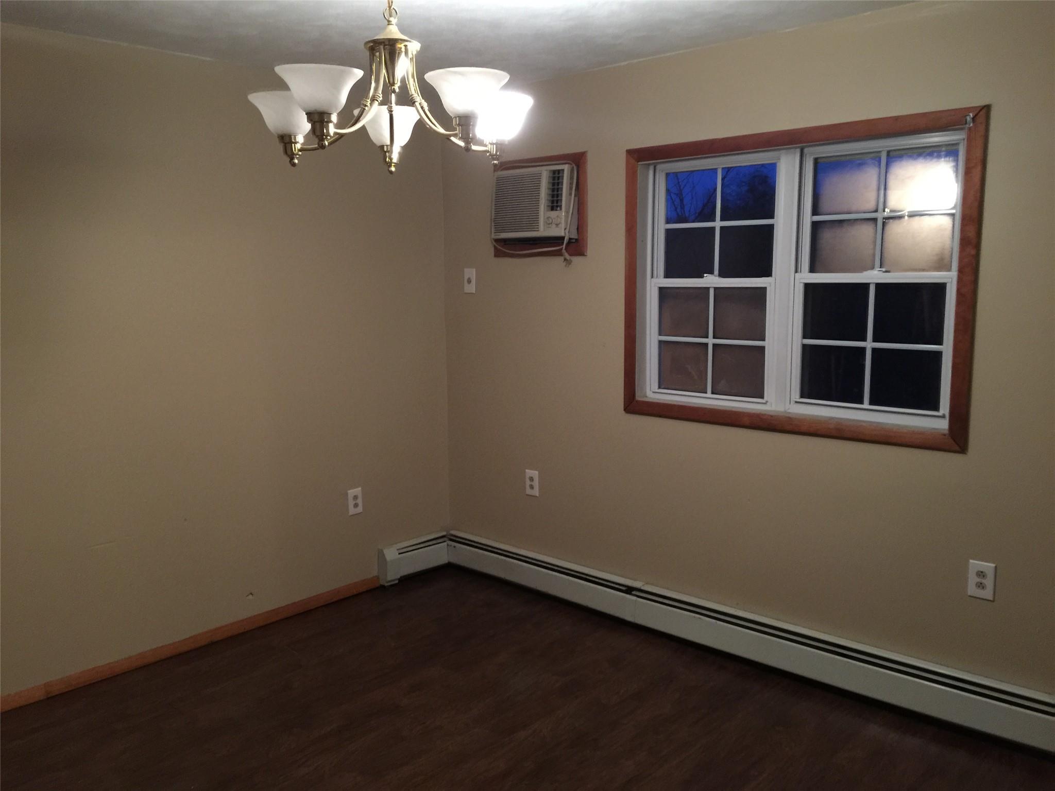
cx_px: 528
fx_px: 884
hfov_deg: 61.7
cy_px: 396
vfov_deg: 48.2
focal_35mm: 29
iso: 100
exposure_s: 1/4
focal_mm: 4.15
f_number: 2.2
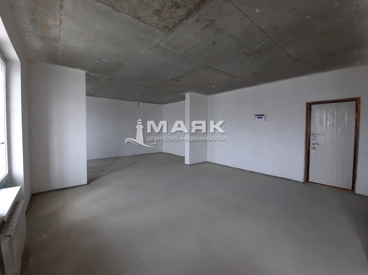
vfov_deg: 85.6
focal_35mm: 14
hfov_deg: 102.0
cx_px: 175
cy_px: 133
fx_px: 149
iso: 125
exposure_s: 1/50
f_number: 2.2
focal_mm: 1.74
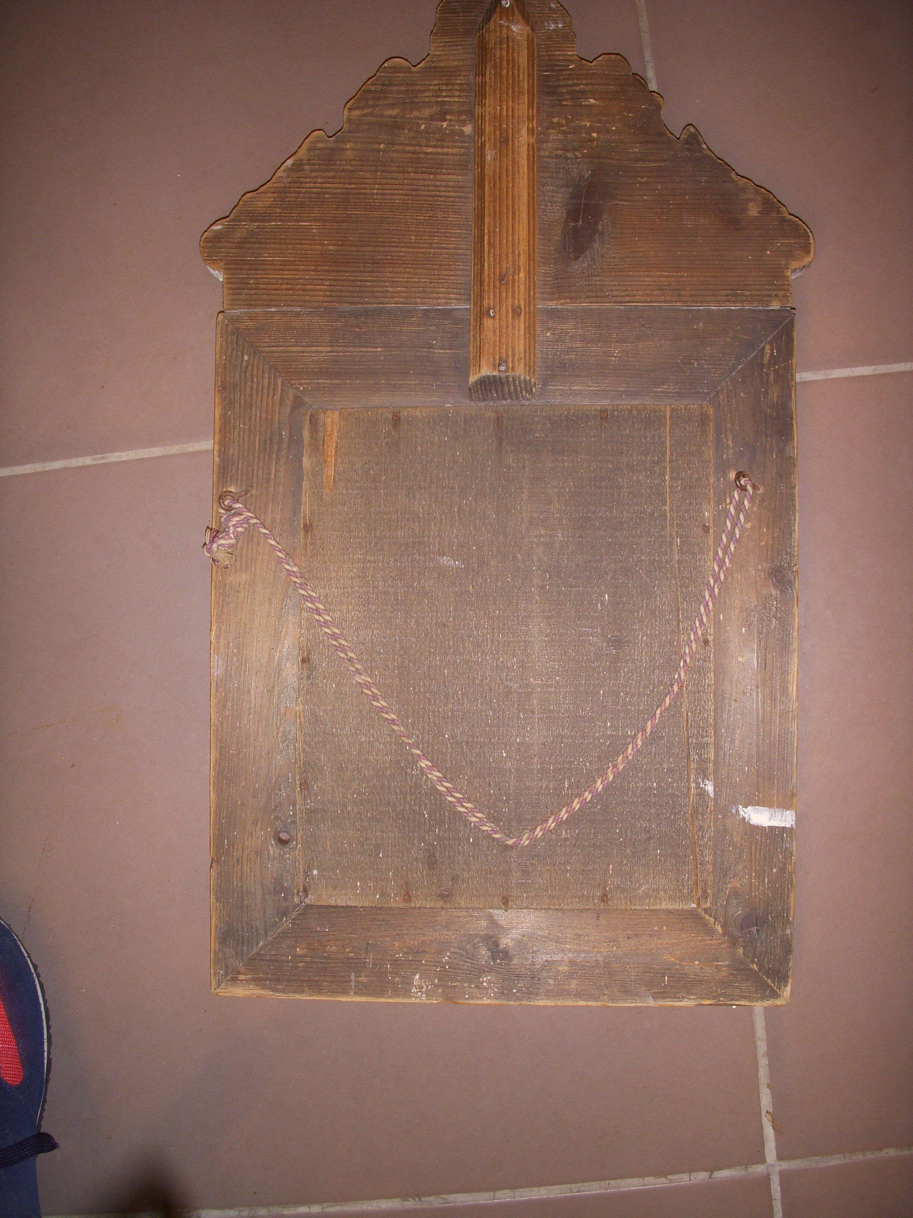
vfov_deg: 49.0
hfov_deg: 37.7
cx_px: 456
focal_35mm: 38
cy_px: 609
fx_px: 1336
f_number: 3.3
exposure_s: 1/30
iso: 100
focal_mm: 6.3
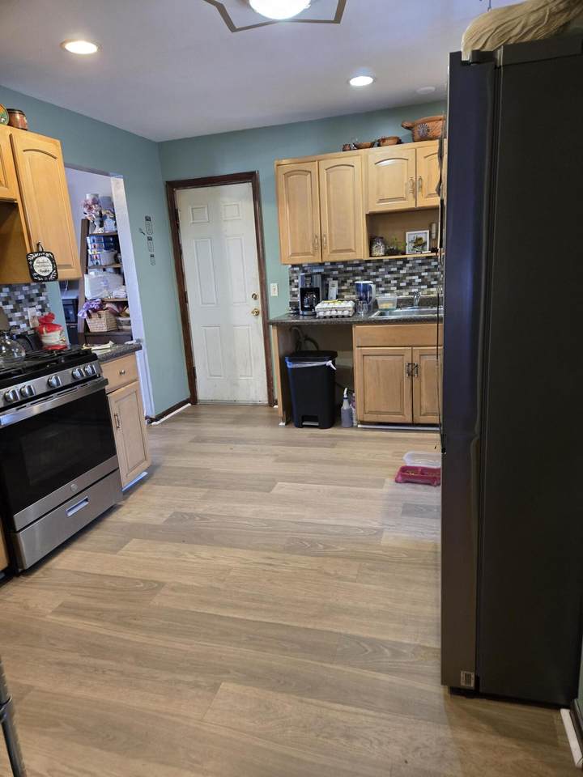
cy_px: 388
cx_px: 292
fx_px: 516
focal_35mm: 23
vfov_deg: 73.9
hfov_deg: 58.9
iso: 500
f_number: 1.8
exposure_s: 1/60
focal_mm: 5.4
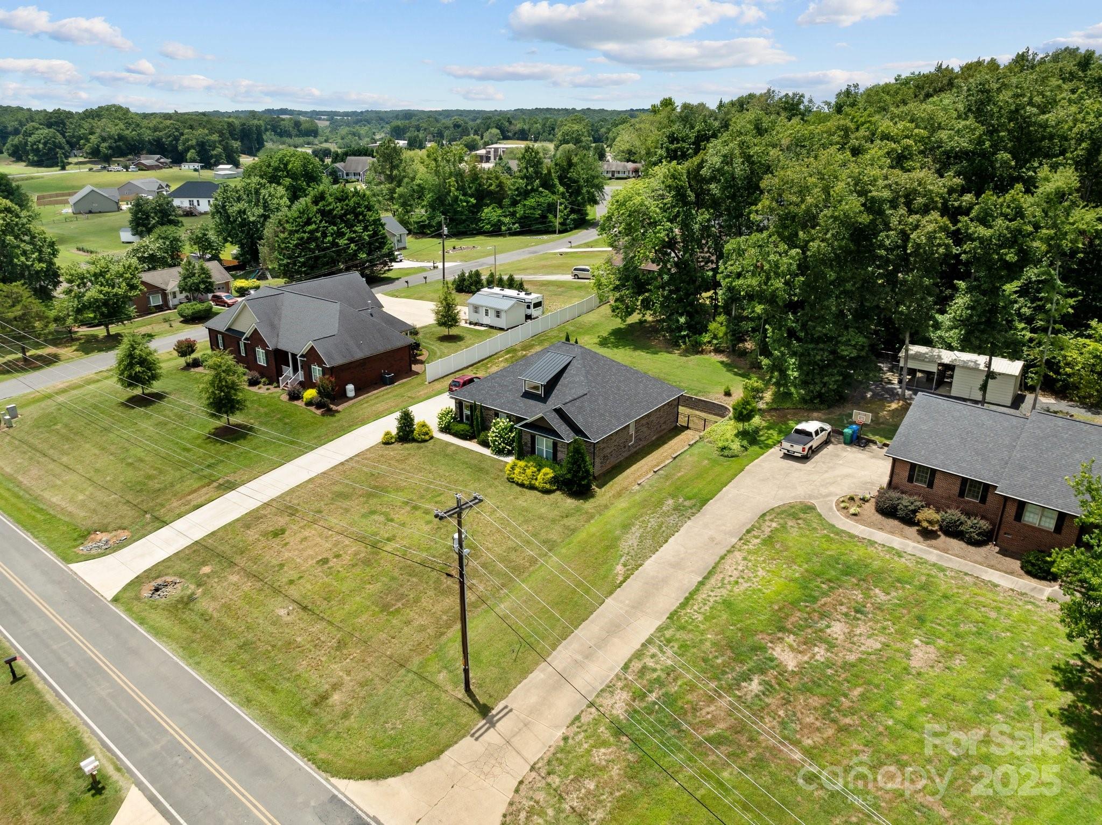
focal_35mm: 24
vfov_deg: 56.8
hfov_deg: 71.6
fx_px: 764
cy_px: 412
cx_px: 551
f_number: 2.8
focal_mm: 12.29
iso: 100
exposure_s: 1/400
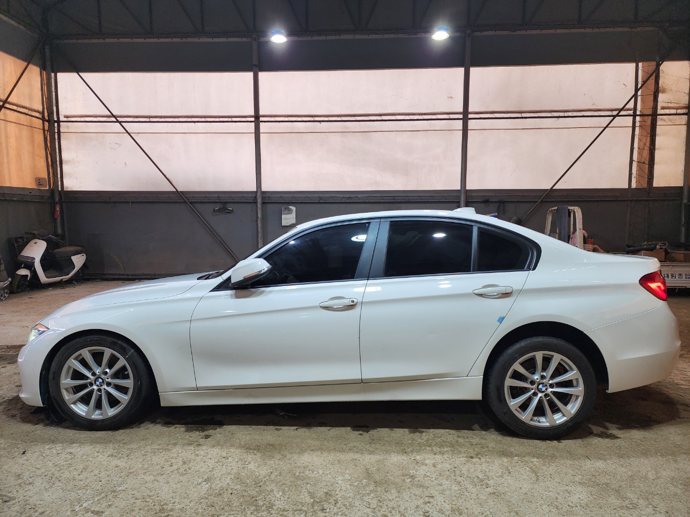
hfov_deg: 73.9
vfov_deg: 58.9
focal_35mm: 23
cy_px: 258
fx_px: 458
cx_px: 345
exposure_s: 1/120
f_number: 1.8
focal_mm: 6.4
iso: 64
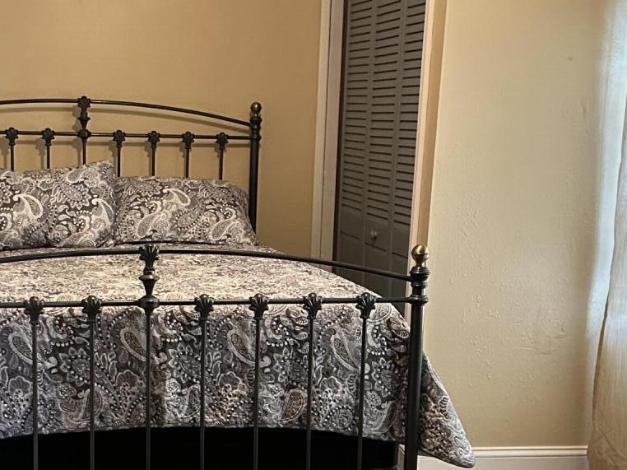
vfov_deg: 23.0
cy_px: 351
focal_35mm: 63
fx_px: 1141
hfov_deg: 30.4
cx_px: 184
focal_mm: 6.86
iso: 800
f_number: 1.78
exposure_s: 1/60
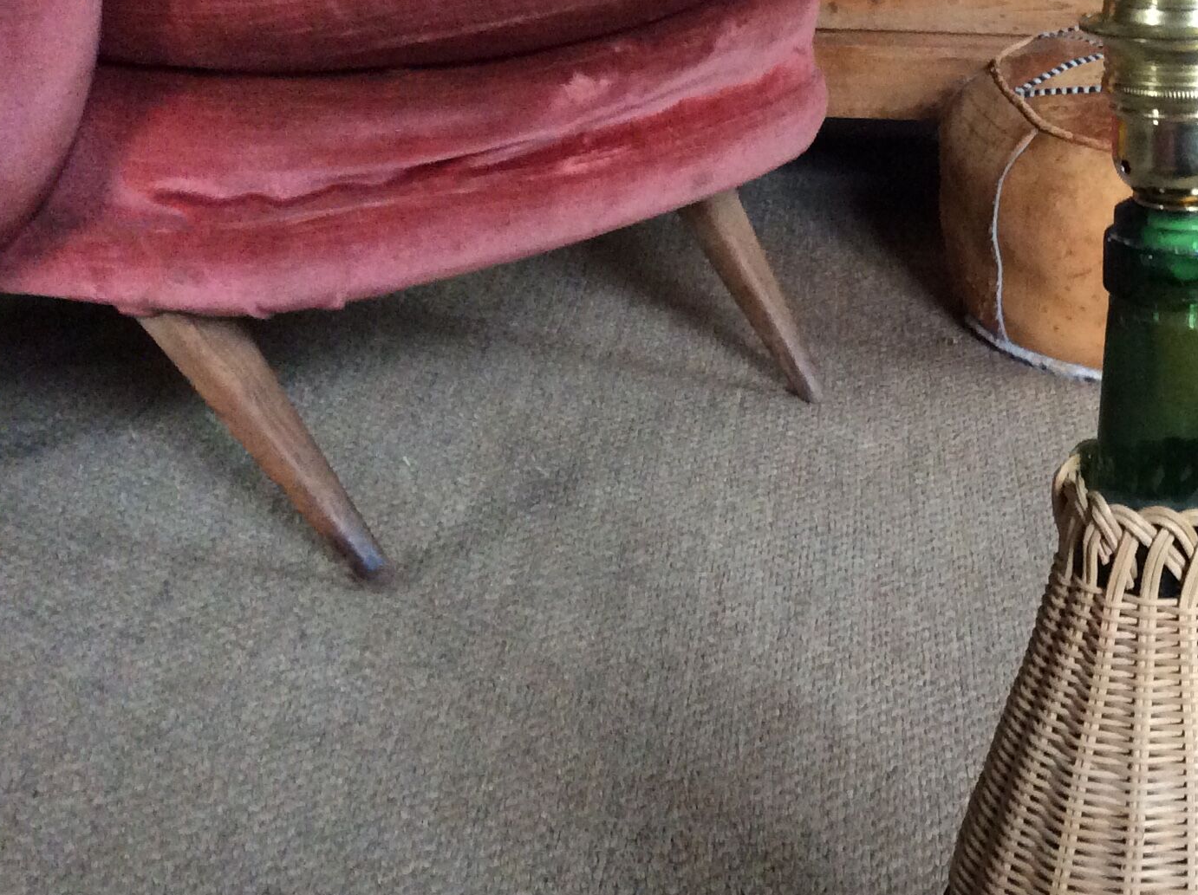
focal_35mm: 60
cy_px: 700
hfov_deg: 30.5
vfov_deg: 24.0
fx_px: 2074
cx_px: 1117
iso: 200
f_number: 2.4
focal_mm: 3.3
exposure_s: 1/25
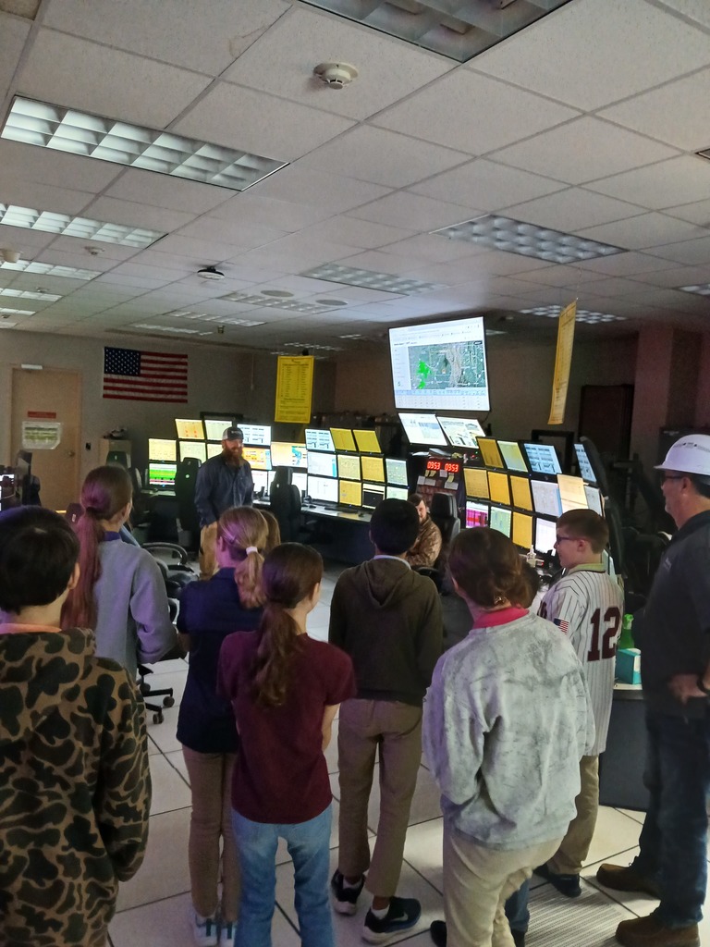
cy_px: 474
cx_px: 355
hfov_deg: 53.1
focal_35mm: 26
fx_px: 711
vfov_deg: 67.3
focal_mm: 3.98
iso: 500
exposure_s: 1/20
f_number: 1.8
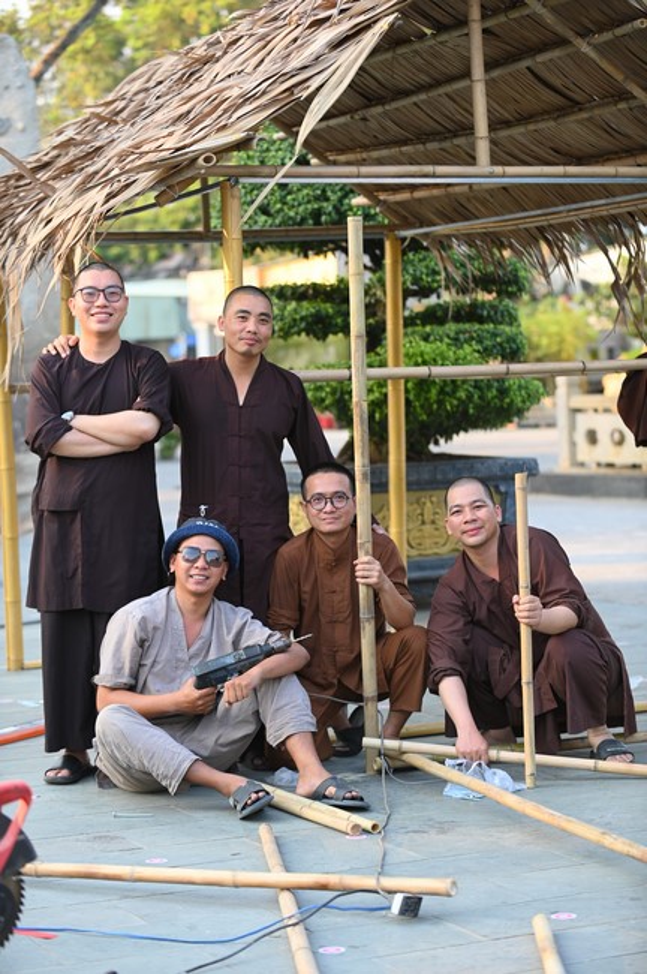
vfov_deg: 23.7
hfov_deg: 15.9
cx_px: 324
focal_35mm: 86
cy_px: 487
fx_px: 2323
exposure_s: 1/160
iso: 125
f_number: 3.2
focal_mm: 86
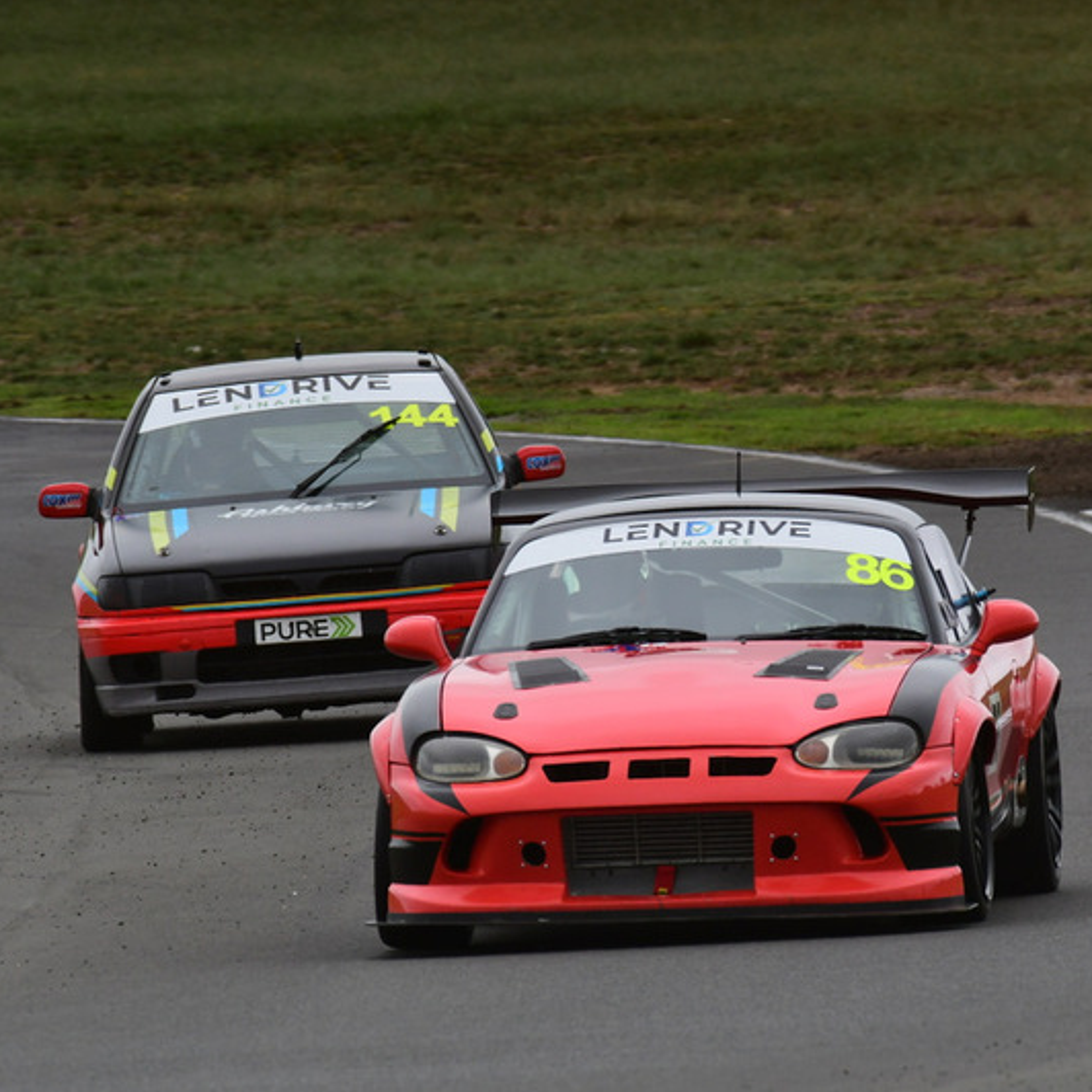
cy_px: 546
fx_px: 34227
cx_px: 702
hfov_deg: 1.8
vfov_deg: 1.8
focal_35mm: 959
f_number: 10
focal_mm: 500
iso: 640
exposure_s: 1/640
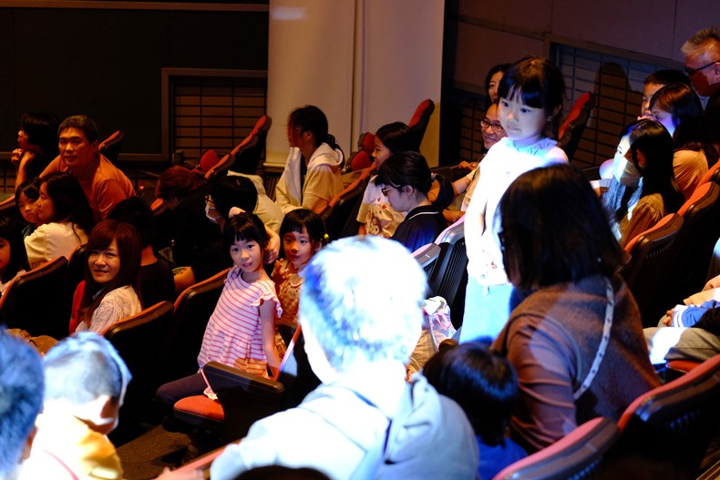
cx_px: 360
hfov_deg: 24.5
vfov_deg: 16.5
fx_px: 1660
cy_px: 240
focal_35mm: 83
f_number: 3.5
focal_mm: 55
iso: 3200
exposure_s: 1/38
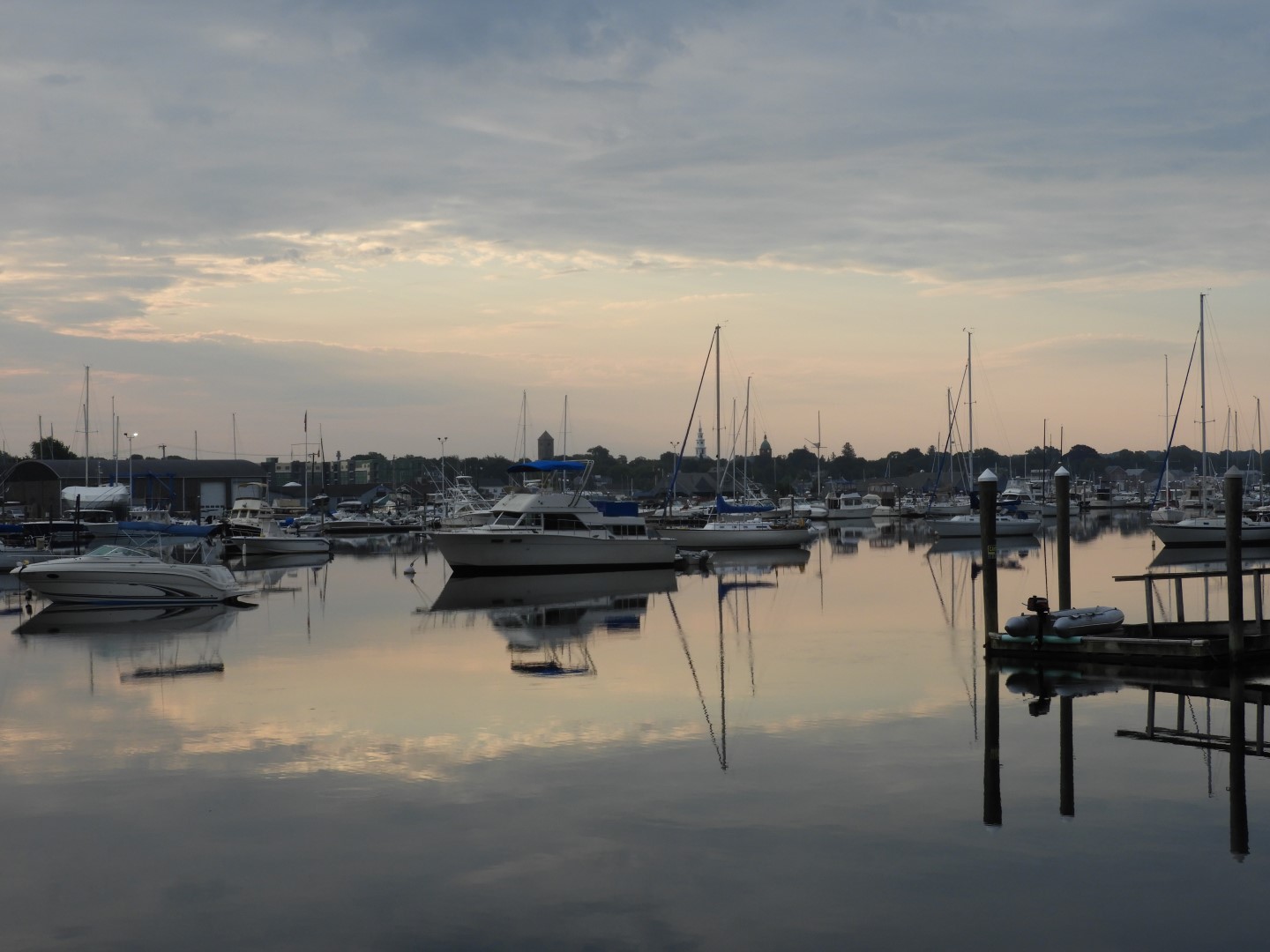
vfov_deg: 22.6
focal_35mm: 65
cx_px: 635
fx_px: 2385
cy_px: 476
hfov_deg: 29.8
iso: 100
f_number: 4.2
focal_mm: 11.6
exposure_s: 1/320
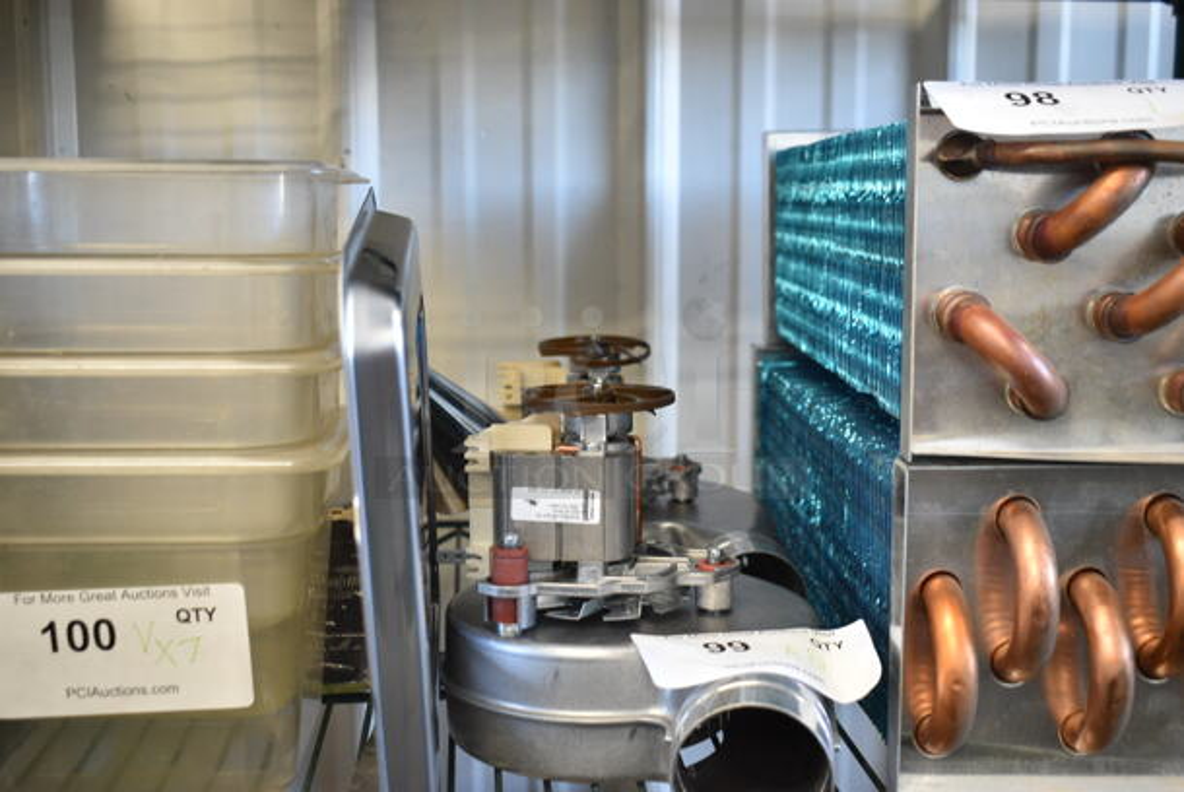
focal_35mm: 42
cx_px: 592
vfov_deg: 32.0
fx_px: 1383
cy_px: 396
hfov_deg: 46.4
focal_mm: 28
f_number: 4.2
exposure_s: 1/50
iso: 900
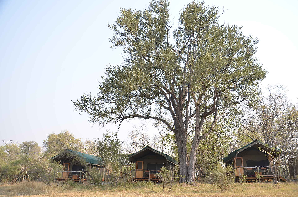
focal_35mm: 32
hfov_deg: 59.6
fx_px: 260
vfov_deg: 41.5
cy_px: 98
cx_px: 149
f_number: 4.5
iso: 100
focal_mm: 21
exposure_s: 1/125
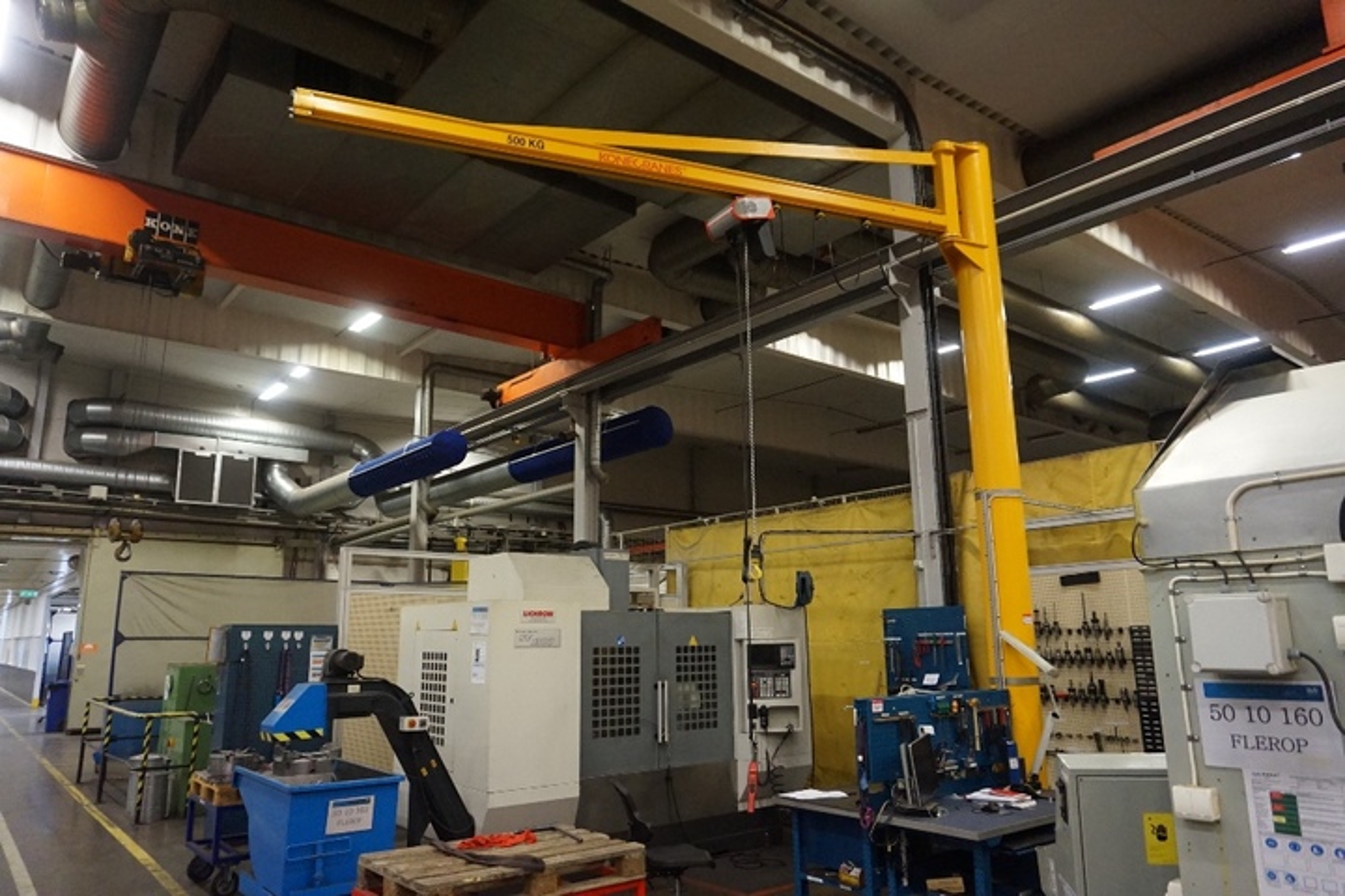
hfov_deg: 73.7
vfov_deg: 53.1
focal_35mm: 24
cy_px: 448
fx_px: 897
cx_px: 672
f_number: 3.5
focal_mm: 16
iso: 3200
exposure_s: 1/160
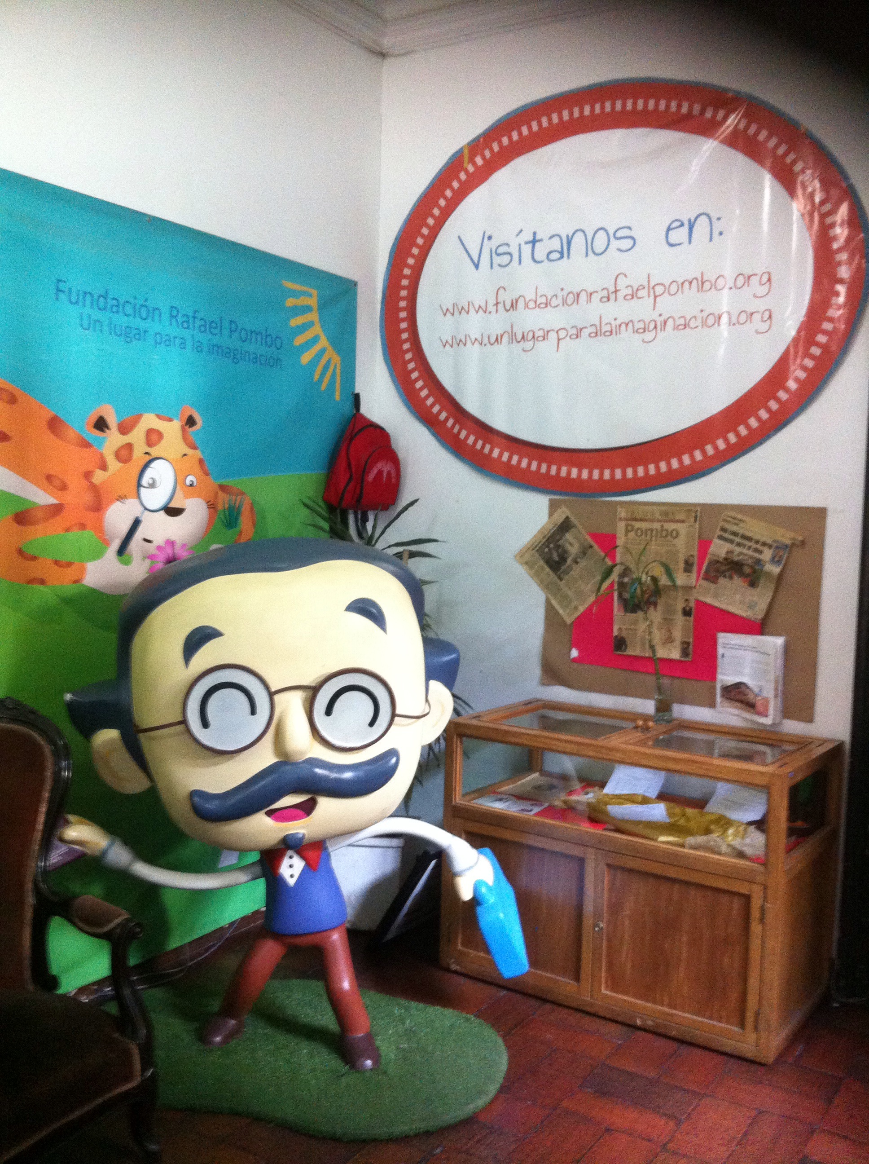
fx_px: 1175
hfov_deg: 40.6
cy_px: 582
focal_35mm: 35
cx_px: 434
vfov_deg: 52.7
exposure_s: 1/15
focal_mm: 3.85
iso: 320
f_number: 2.8
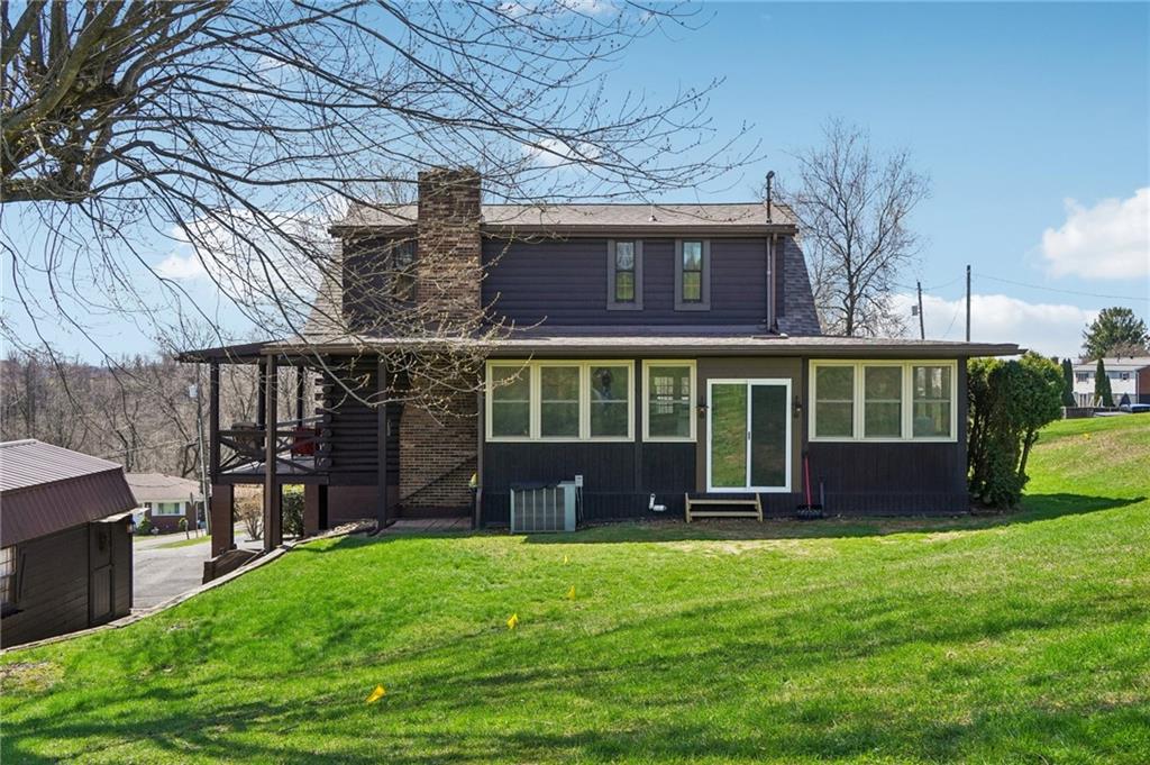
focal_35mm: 34
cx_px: 575
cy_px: 382
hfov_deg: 55.8
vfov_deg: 38.8
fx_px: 1085
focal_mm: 34
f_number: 8
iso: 500
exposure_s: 1/640
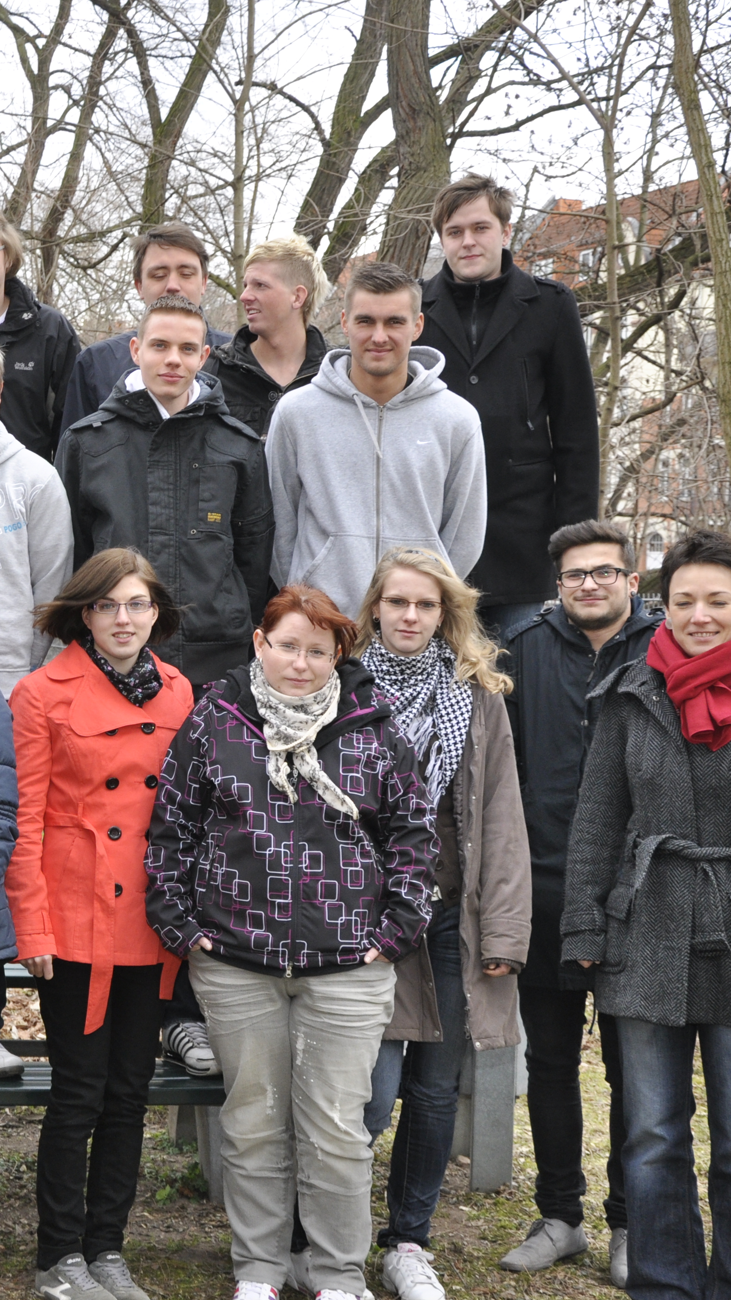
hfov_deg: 17.4
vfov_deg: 31.4
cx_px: -67
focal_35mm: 67
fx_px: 2308
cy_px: 653
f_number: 6.3
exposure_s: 1/160
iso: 400
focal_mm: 28
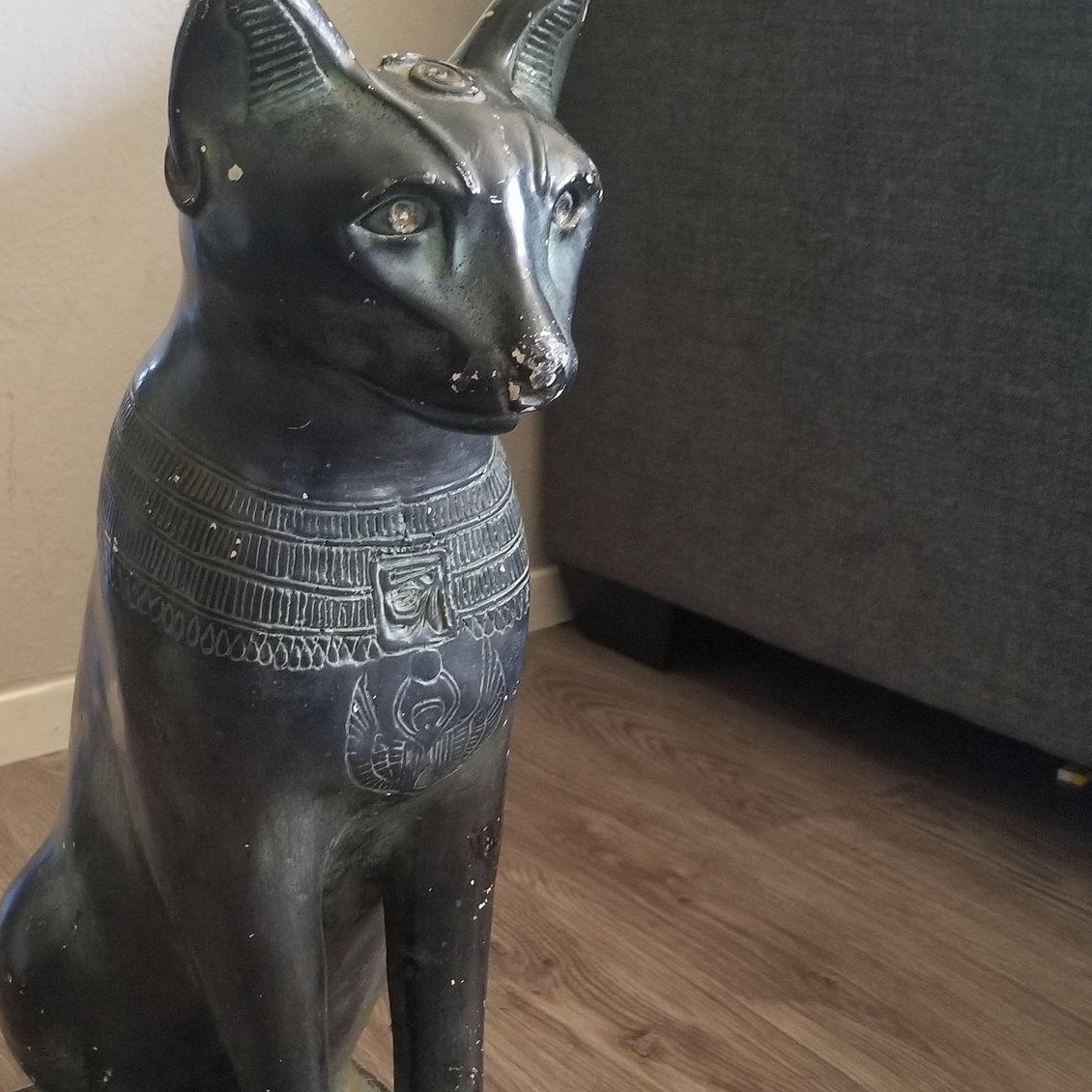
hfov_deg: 40.5
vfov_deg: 40.7
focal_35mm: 41
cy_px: 667
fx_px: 1463
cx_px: 381
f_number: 1.7
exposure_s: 1/10
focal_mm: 4.3
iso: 320
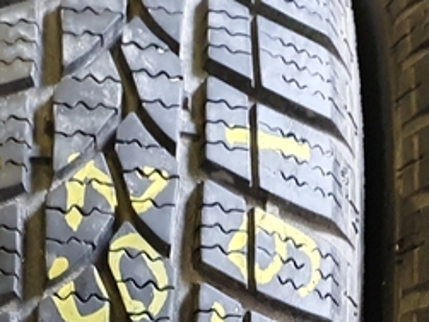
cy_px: 620
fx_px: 1313
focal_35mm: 106
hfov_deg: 18.5
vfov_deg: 12.5
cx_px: 279
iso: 500
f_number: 1.5
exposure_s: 1/17
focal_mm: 4.32
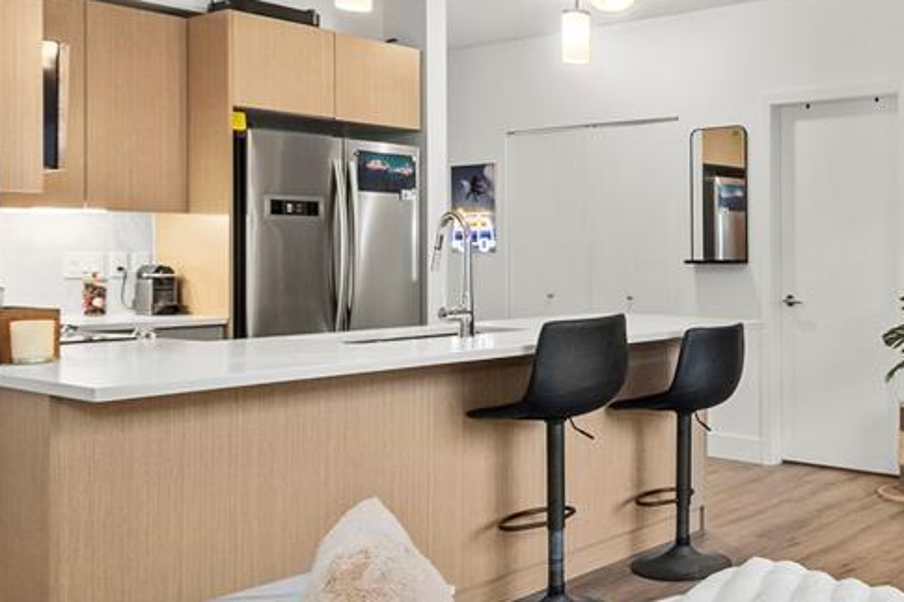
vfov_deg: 35.0
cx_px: 798
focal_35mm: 38
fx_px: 954
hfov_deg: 46.3
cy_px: 253
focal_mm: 12
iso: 320
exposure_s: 1/8
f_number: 8
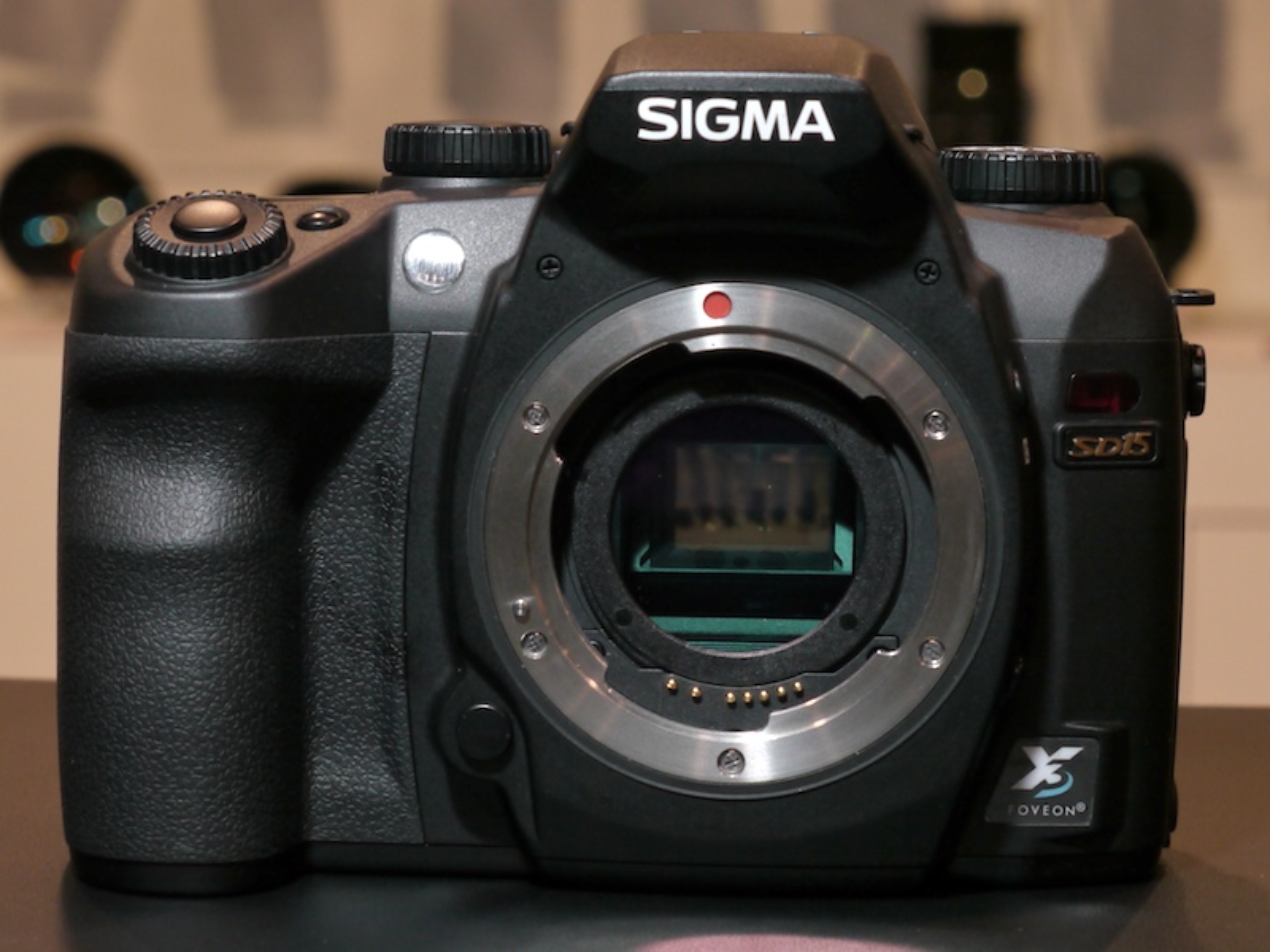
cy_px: 476
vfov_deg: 19.4
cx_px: 635
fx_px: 2788
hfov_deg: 25.7
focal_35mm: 76
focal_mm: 38
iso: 400
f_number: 8
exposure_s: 1/100
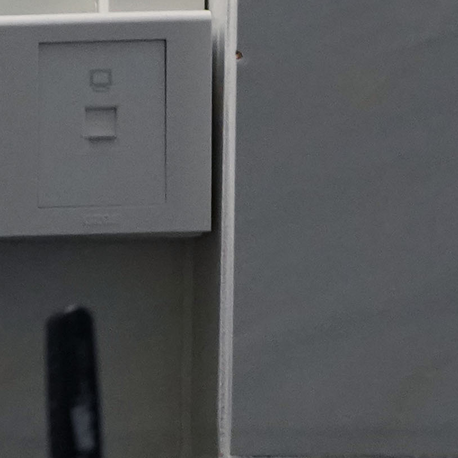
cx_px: -1038
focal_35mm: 314
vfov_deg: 5.4
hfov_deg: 5.2
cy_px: 996
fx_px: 4700
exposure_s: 1/500
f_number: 2.8
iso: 5000
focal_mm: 50
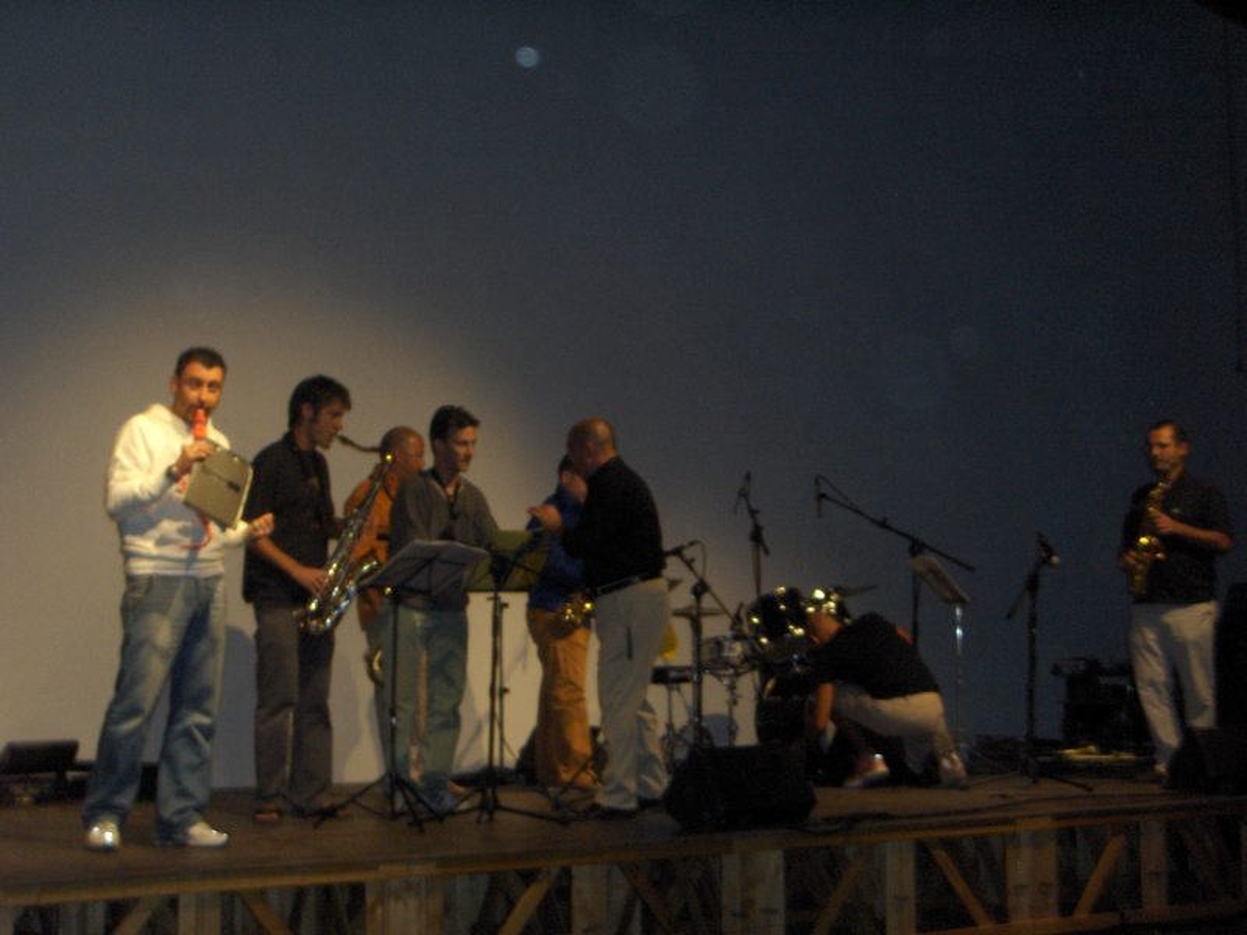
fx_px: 2233
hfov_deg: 31.2
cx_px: 624
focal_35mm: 62
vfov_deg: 23.7
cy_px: 468
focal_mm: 10.19
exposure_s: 1/90
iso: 163
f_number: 3.5
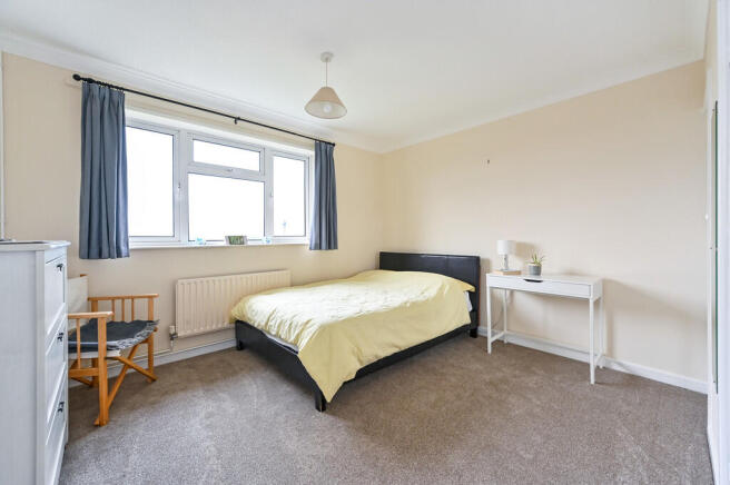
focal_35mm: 14
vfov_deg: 81.1
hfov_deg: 104.3
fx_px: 284
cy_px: 242
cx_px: 365
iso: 400
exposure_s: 1/5
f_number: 9
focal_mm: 14
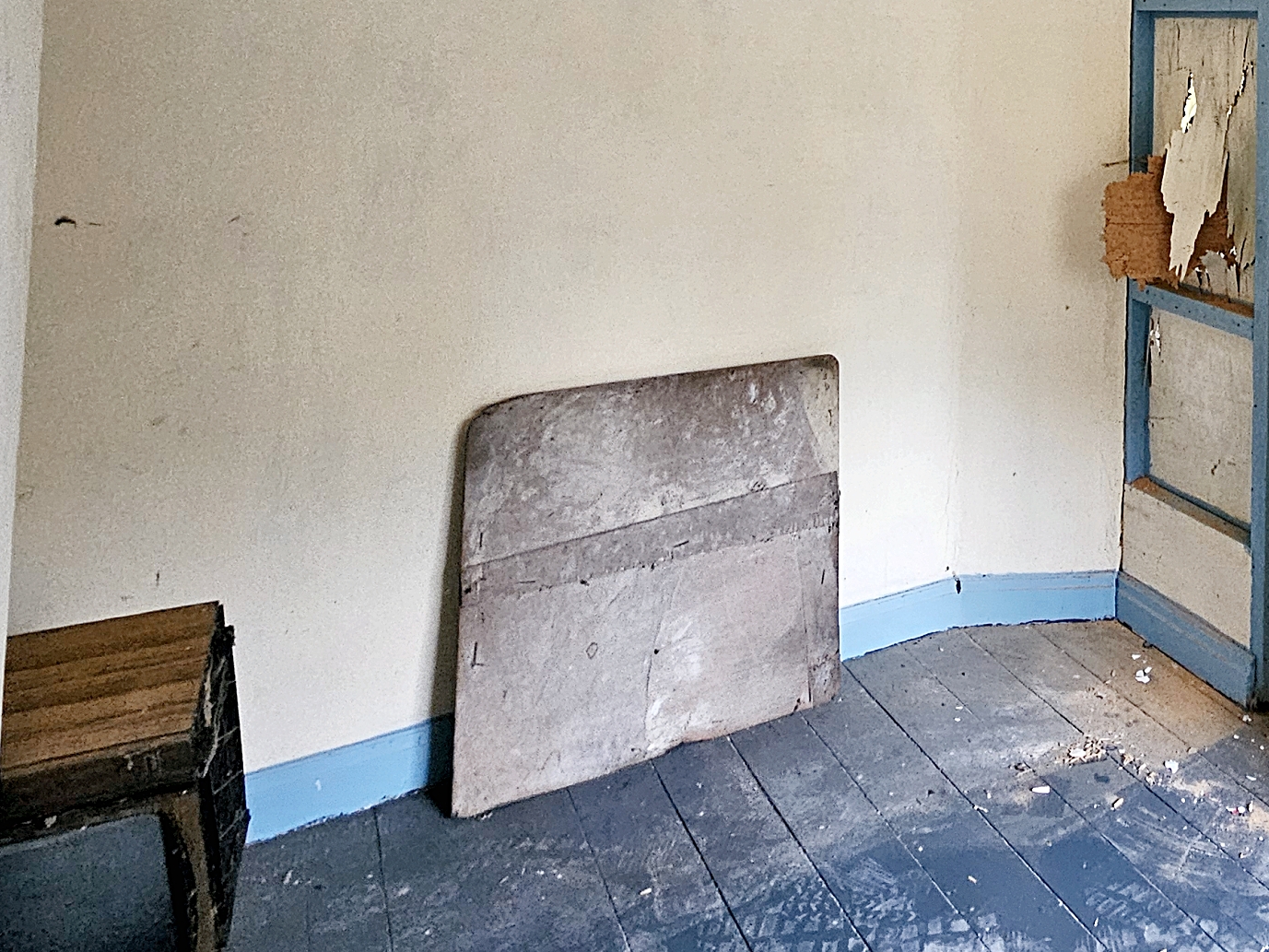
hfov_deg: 52.6
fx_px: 1063
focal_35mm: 29
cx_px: 1185
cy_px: -2
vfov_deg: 41.8
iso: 500
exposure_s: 1/33
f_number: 2.2
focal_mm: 2.2
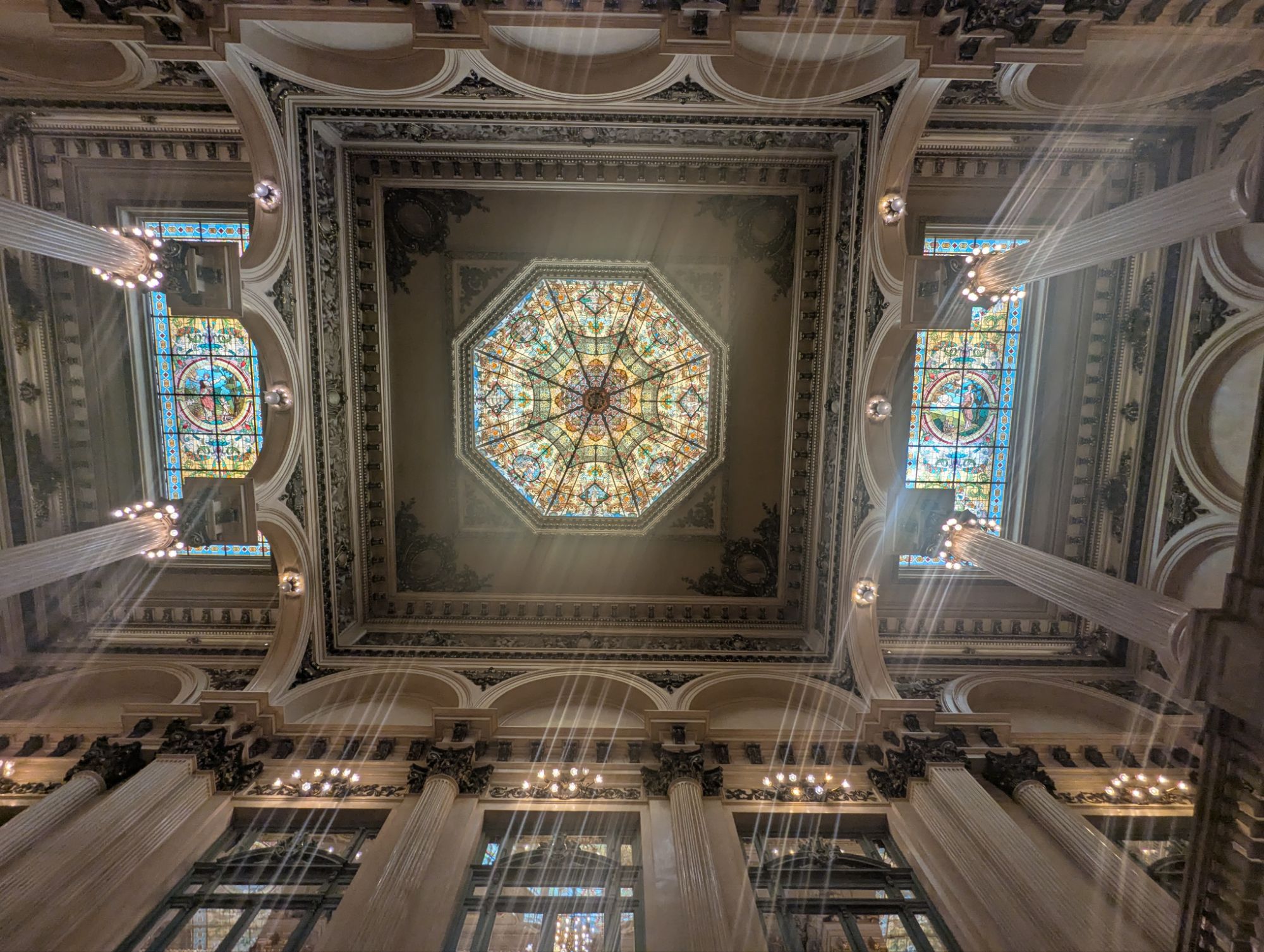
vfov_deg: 78.2
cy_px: 476
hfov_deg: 94.4
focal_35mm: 16
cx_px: 632
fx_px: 585
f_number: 2.2
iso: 59
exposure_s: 1/141
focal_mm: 2.35
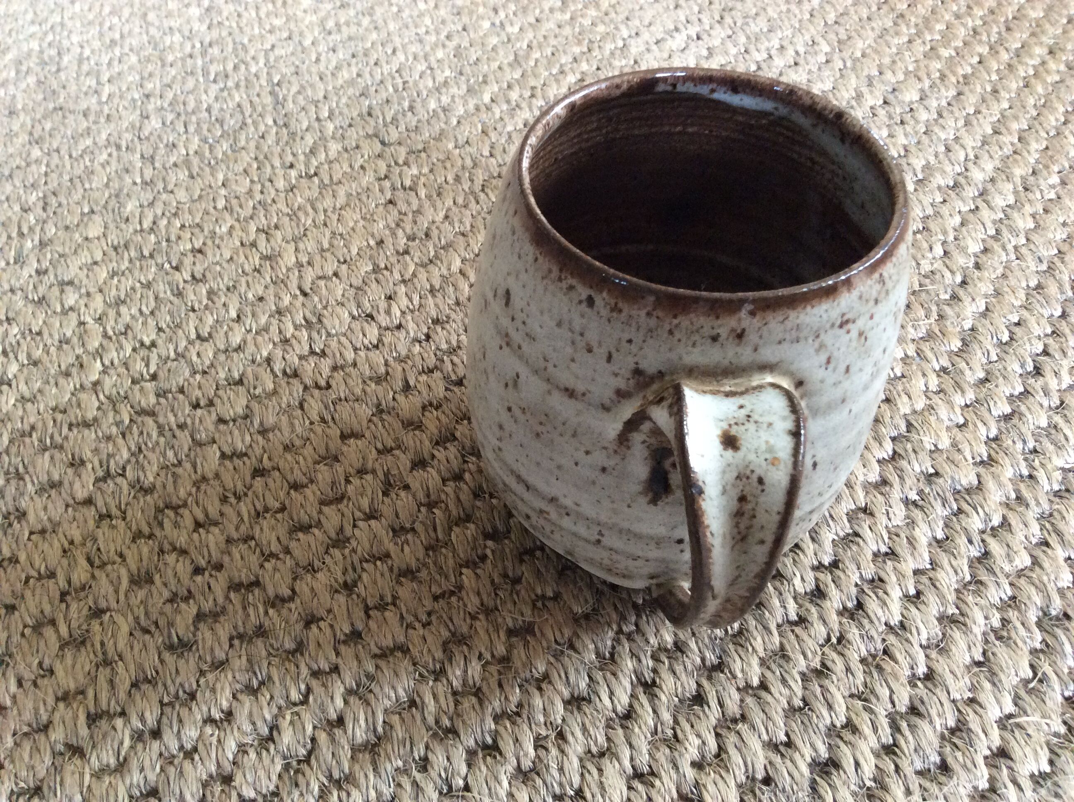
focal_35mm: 32
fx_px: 991
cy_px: 401
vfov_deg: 44.1
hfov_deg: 56.9
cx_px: 537
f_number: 2.4
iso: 200
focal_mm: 3.3
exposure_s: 1/25
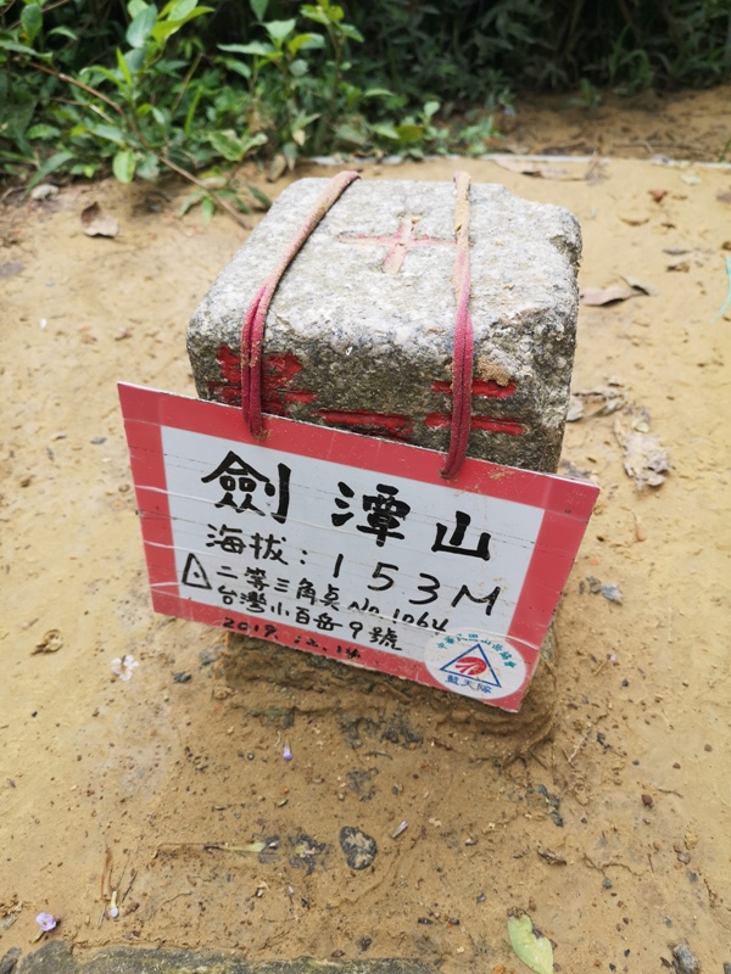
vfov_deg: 65.3
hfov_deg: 51.4
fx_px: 760
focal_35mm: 27
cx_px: 366
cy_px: 487
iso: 50
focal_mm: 3.95
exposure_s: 1/433
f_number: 1.8
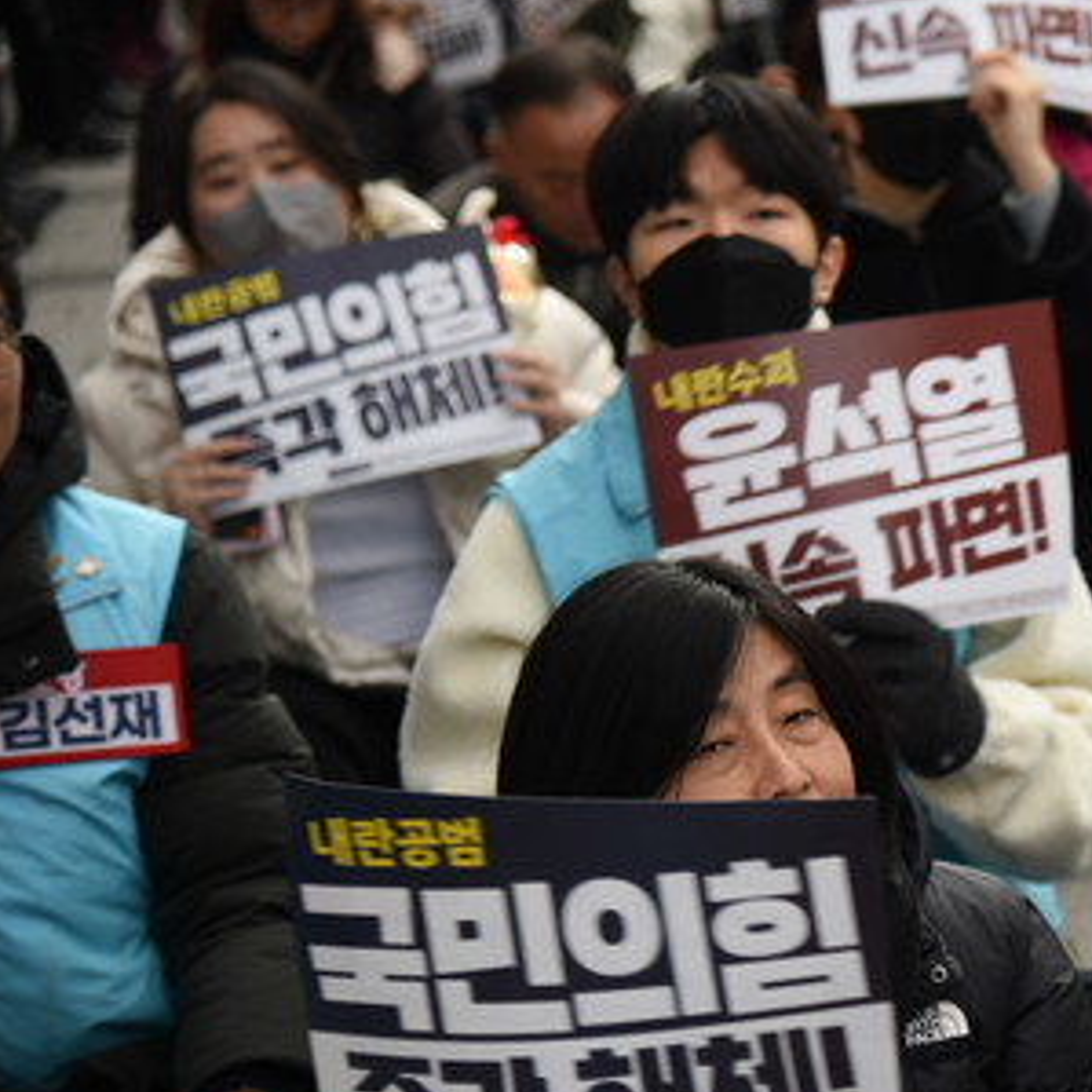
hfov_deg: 13.0
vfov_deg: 13.1
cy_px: 621
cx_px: 1085
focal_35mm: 133
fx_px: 4747
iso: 100
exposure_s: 1/125
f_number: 4
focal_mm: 78
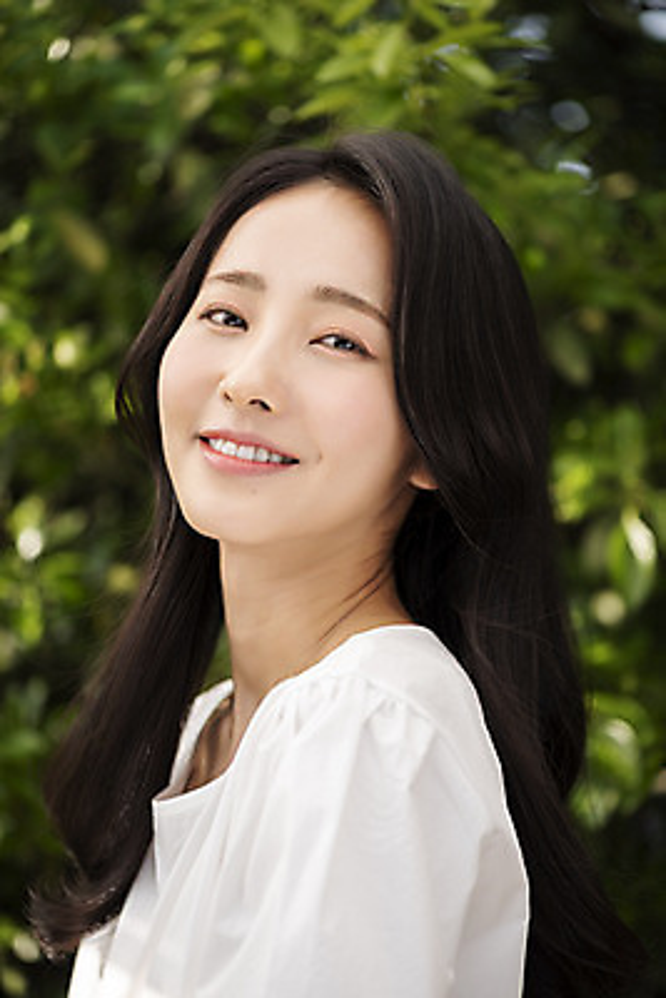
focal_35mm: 105
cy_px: 499
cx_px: 333
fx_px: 2911
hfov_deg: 13.1
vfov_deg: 19.4
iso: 100
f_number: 4
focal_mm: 105
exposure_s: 1/400
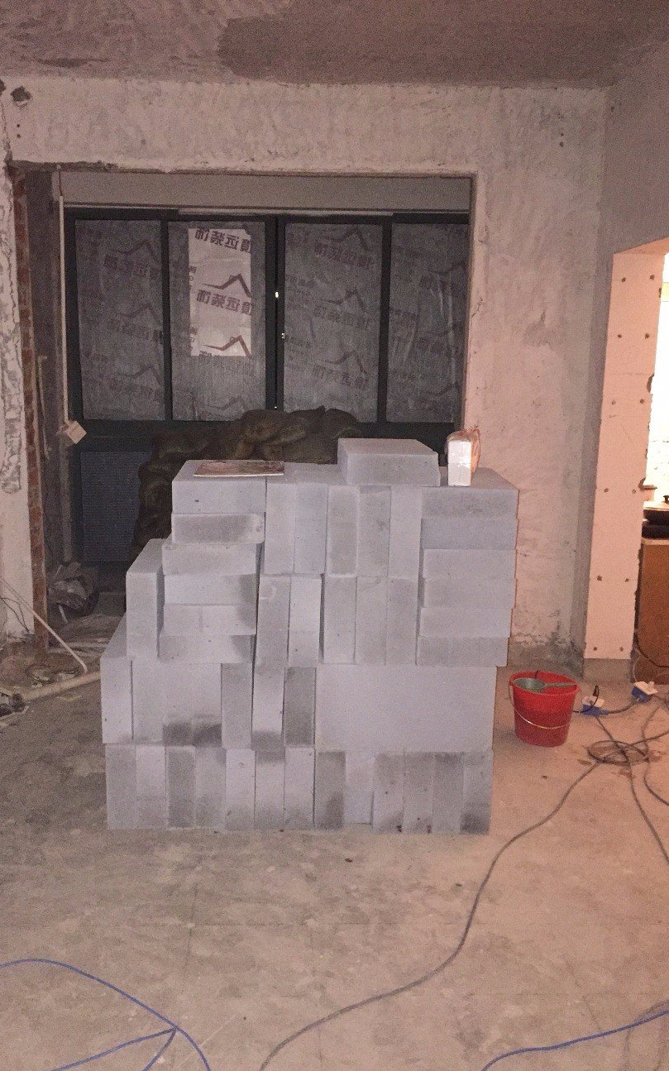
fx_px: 905
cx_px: 291
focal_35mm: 31
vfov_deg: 61.2
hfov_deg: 40.5
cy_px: 538
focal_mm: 4.15
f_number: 2.2
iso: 500
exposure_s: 1/17
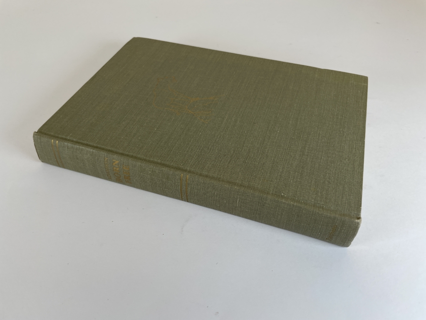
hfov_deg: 67.3
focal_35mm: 26
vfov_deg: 53.1
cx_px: 213
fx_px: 320
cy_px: 160
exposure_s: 1/170
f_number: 1.6
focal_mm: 4.2
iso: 32
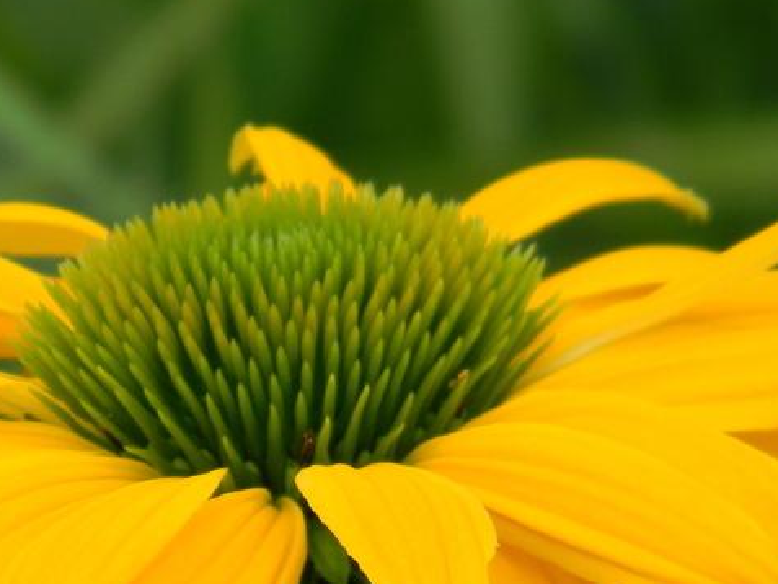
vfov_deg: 4.8
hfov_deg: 6.4
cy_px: 566
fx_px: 6969
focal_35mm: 310
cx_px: 256
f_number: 5
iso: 80
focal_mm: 26.8
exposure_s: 1/160
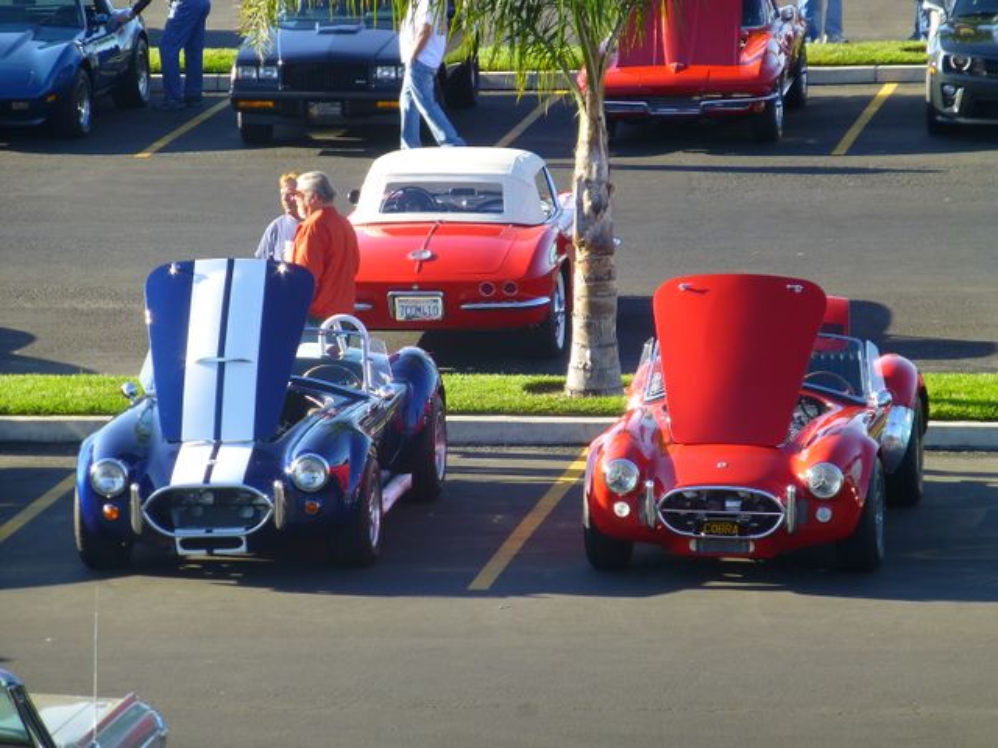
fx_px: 6660
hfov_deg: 8.6
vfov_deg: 6.4
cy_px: 374
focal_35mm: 231
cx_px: 499
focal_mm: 41.3
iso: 100
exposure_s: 1/100
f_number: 5.6
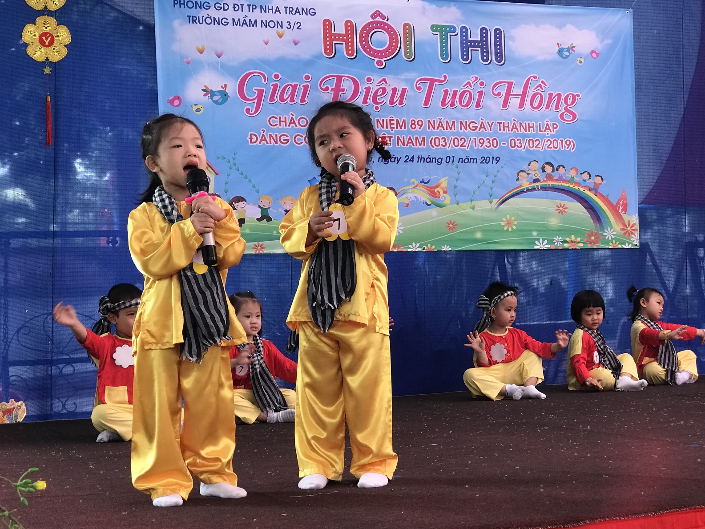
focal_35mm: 58
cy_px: 262
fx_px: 1181
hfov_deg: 33.2
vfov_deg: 25.2
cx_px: 357
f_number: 2.8
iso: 64
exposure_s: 1/50
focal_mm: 6.6
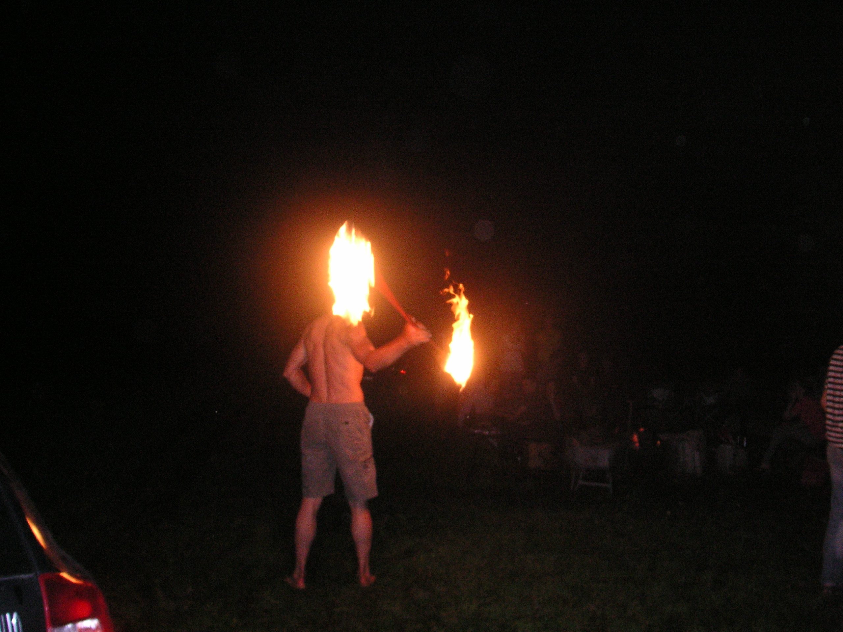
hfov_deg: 50.1
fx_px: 901
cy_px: 316
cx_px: 422
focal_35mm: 37
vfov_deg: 38.7
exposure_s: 1/45
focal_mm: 6.1
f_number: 2.8
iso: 160
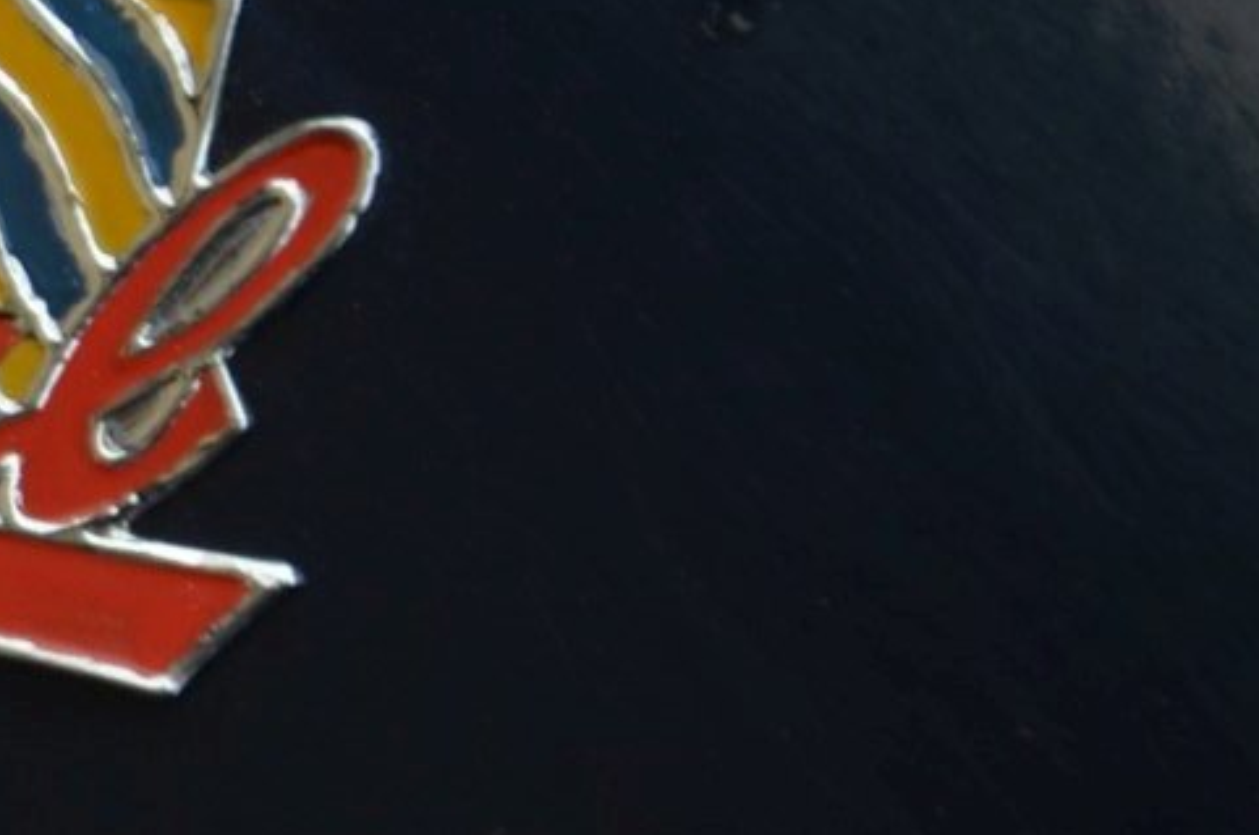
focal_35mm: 589
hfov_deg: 3.5
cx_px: -754
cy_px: -21
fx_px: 20560
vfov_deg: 2.3
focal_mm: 105
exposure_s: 1/90
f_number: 5.6
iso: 400
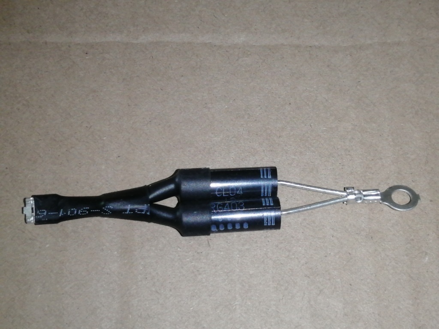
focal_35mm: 57
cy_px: 164
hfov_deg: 33.8
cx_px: 220
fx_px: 723
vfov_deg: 25.7
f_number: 1.8
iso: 250
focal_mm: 3.62
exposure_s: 1/36
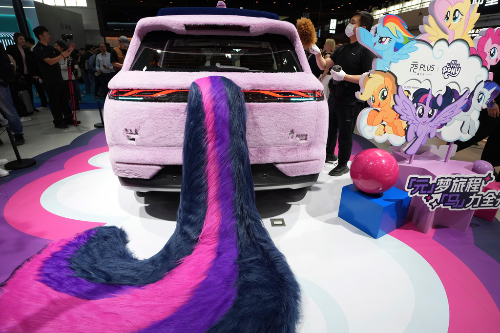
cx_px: 250
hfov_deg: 84.0
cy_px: 166
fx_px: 278
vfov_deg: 61.9
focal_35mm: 20
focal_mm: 20
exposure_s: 1/320
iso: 640
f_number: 4
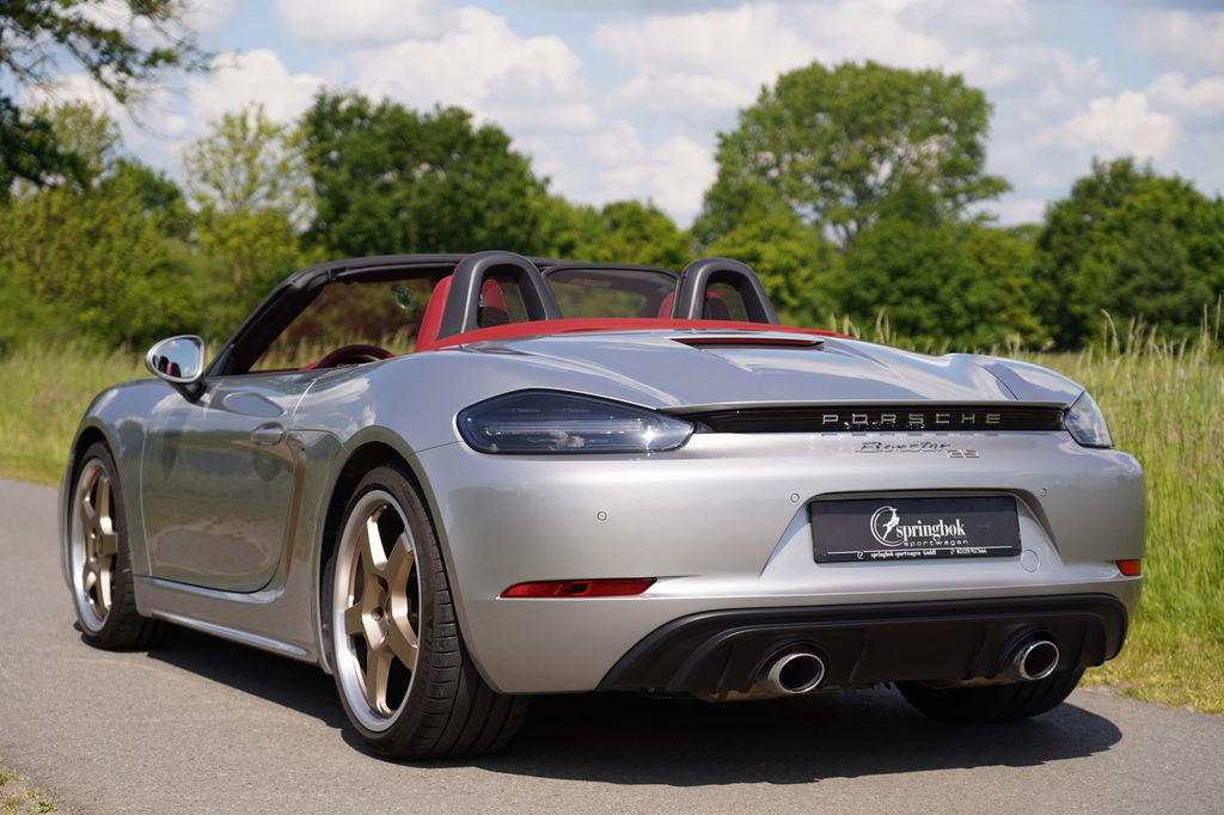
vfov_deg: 19.7
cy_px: 408
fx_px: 2345
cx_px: 612
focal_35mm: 69
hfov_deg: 29.3
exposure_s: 1/1000
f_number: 4
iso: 100
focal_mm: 69
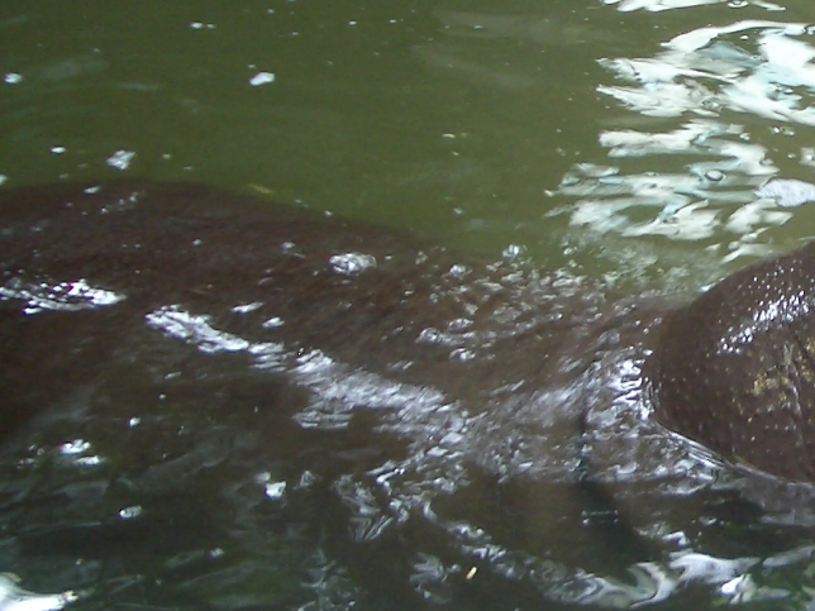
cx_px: 934
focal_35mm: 87
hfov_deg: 21.2
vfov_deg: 17.0
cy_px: 301
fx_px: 2048
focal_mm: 5.8
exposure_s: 1/30
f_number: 2.6
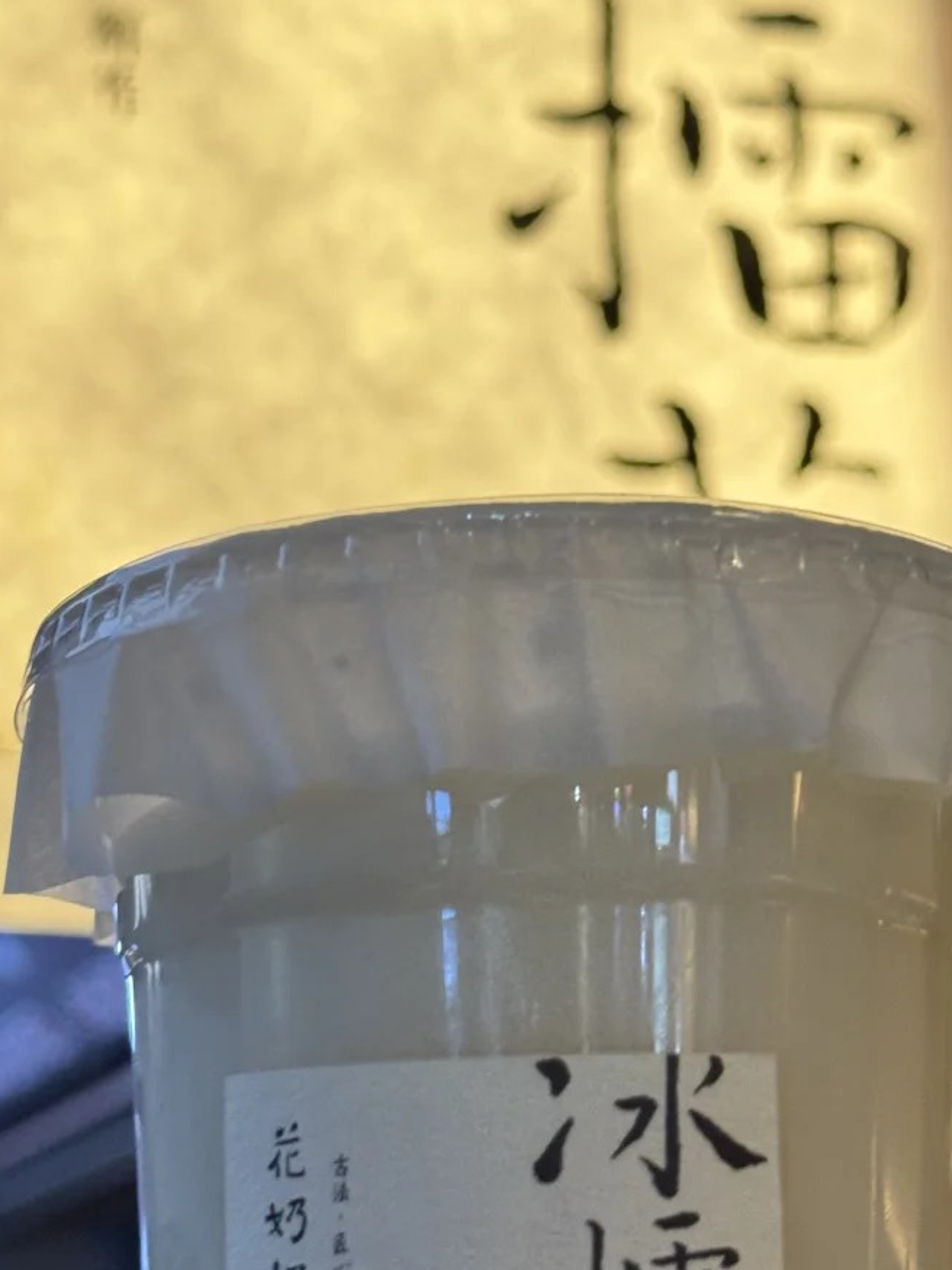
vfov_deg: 24.7
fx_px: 2898
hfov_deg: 18.6
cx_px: 605
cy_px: 717
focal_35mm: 79
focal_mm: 6.76
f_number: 1.78
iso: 100
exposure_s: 1/50
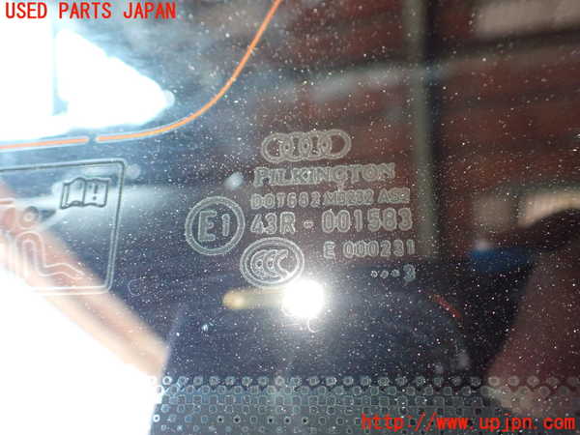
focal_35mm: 30
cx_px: 290
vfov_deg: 46.8
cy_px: 218
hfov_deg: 60.0
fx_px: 503
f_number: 2.3
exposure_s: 1/50
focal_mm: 5.4
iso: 800
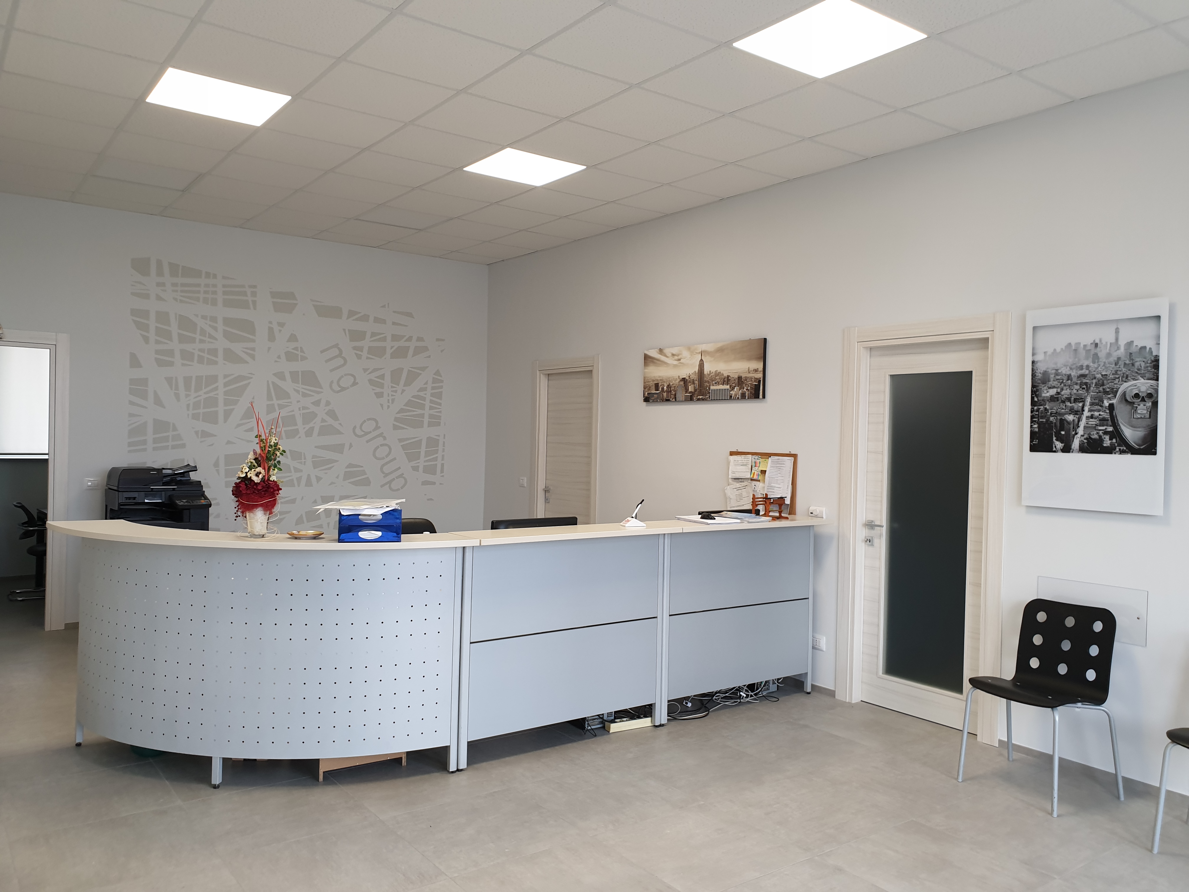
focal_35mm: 26
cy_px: 446
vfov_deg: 53.1
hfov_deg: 67.3
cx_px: 594
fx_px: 893
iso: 80
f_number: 2.4
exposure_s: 1/50
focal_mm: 4.3
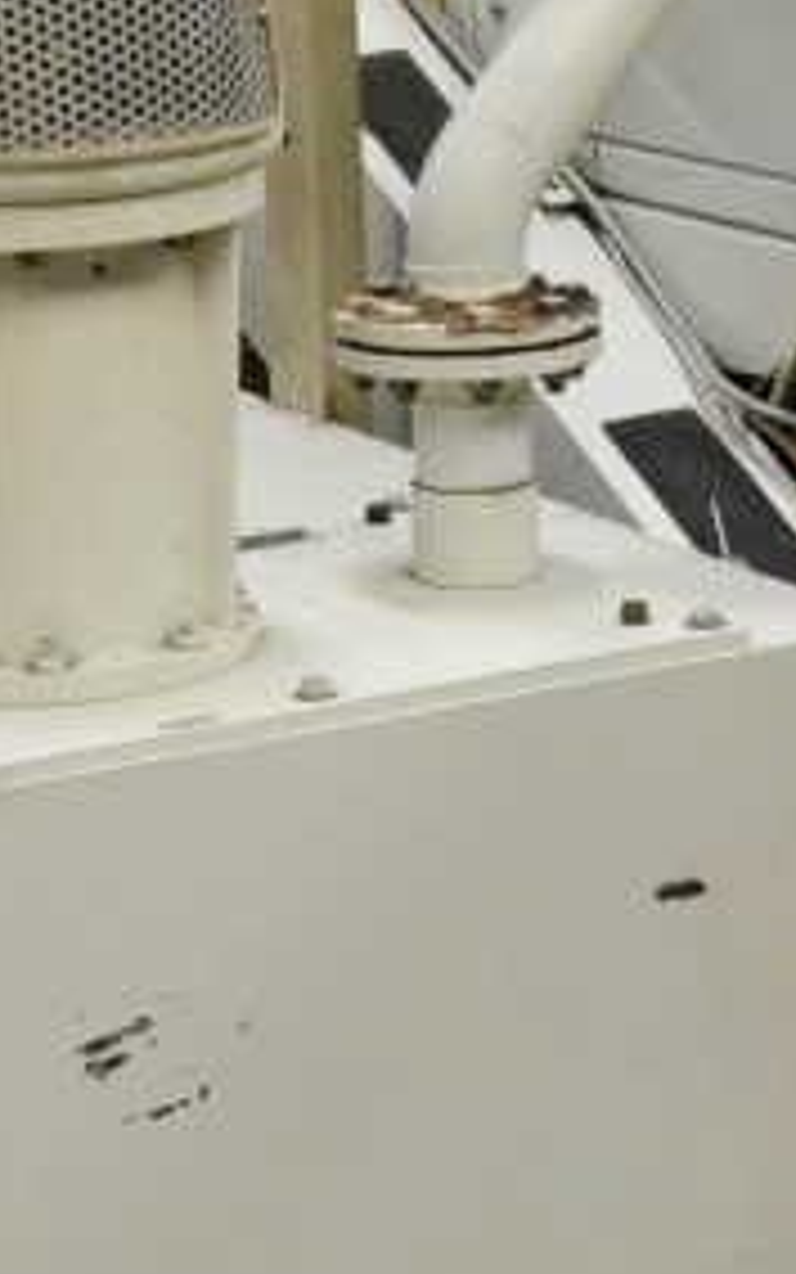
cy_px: 86
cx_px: 263
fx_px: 4475
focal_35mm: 129
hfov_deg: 10.2
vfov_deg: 16.0
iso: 6400
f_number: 7.1
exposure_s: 1/200
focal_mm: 22
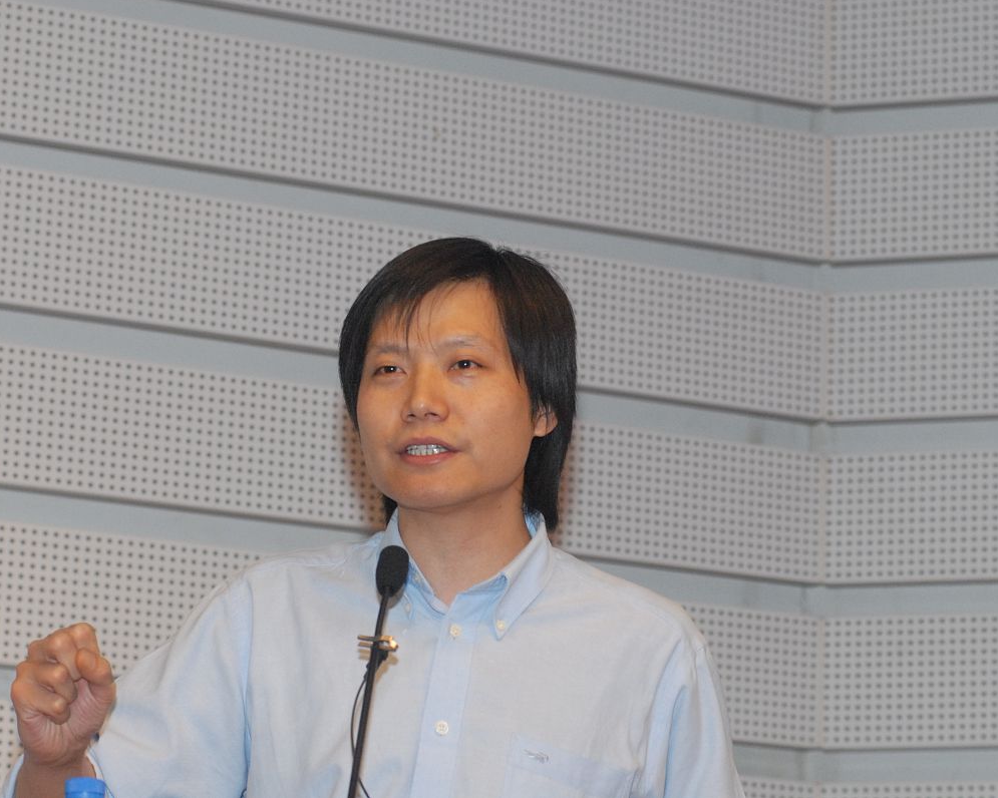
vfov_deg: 11.4
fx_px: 4017
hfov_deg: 14.2
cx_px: 416
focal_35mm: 136
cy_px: 396
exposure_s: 1/60
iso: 1000
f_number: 5.6
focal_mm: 80
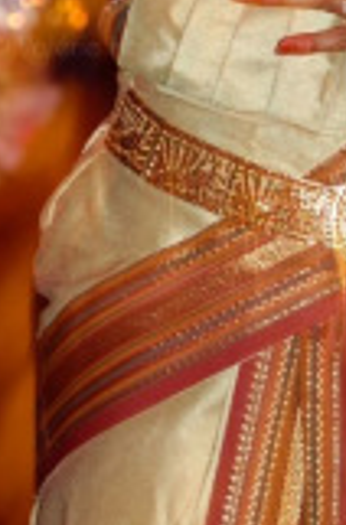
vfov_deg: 2.1
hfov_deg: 1.4
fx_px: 14234
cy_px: -443
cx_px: 361
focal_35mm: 979
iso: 800
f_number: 3.5
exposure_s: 1/4
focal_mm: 175
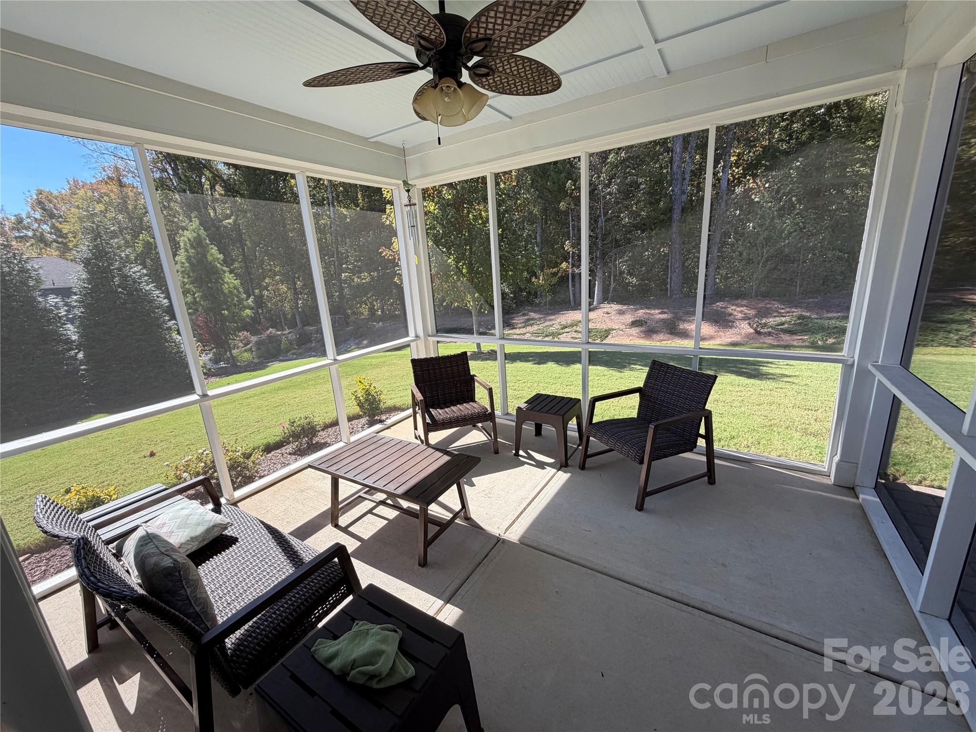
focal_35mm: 14
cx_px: 488
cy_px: 366
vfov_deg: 85.7
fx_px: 395
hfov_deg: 102.1
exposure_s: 1/445
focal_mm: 2.22
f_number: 2.2
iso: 64
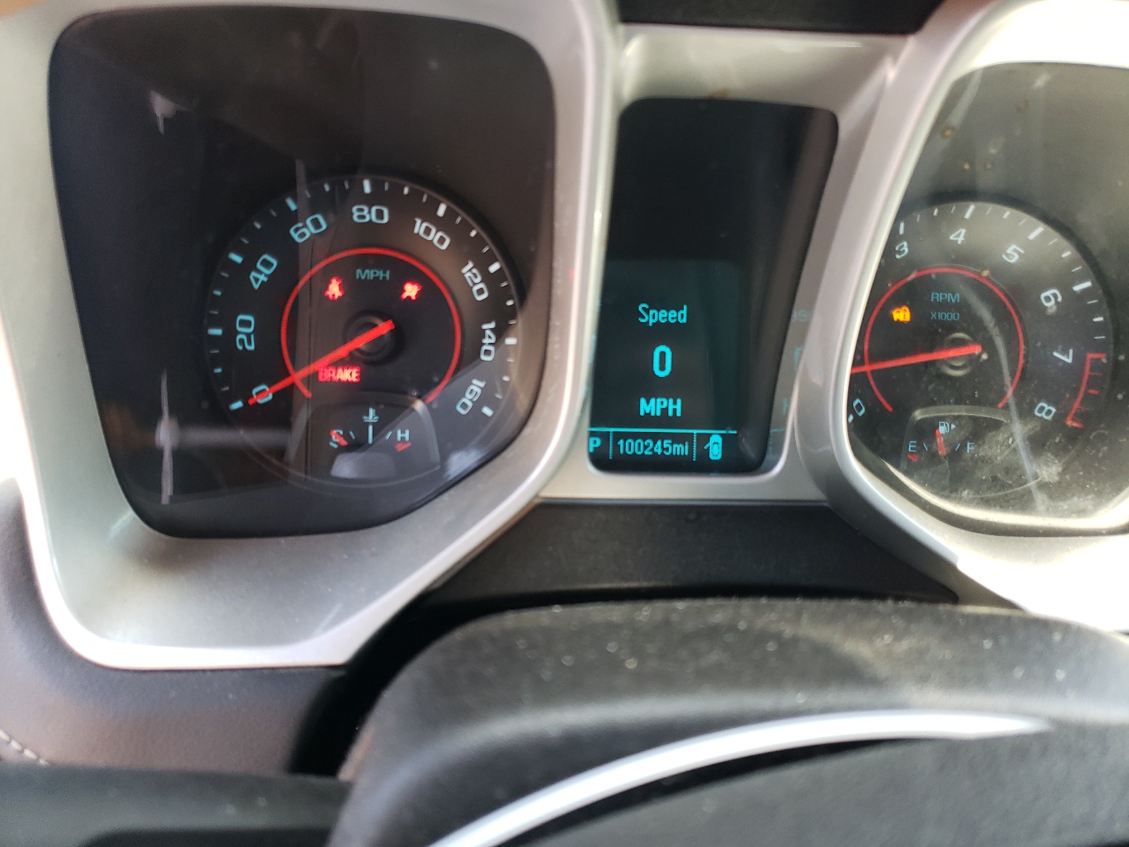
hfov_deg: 67.3
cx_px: 564
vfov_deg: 53.1
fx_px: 848
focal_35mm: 26
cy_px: 424
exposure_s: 1/60.2
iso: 113
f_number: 1.5
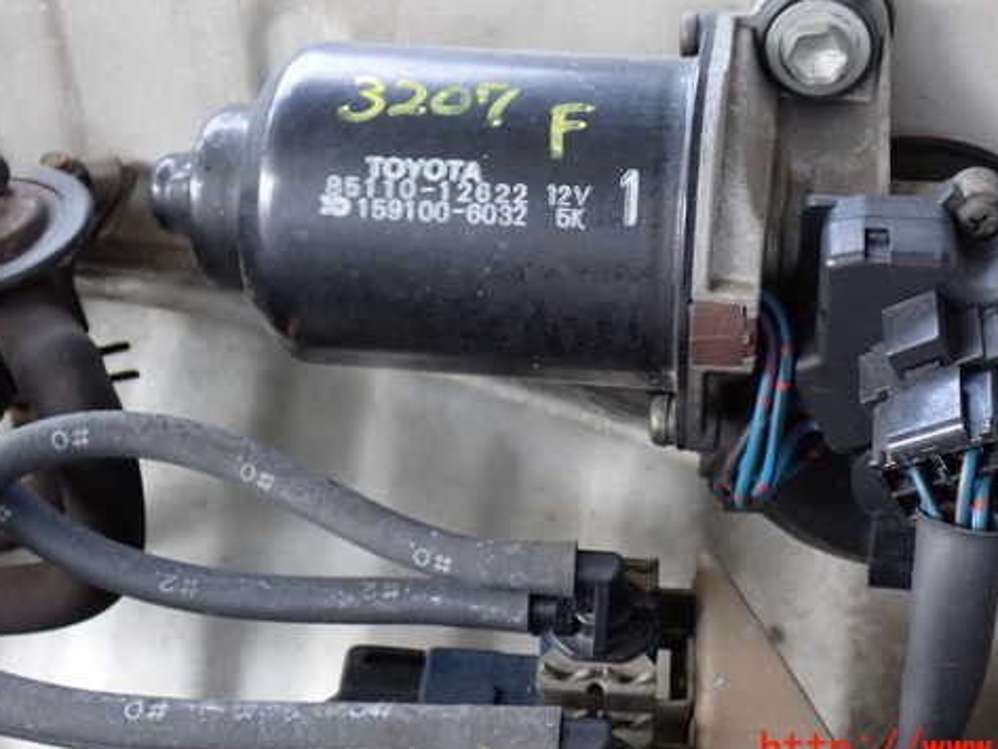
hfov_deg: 36.7
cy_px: 304
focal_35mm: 52
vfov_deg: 28.0
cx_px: 603
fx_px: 1500
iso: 200
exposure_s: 1/50
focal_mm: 7.31
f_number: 2.8
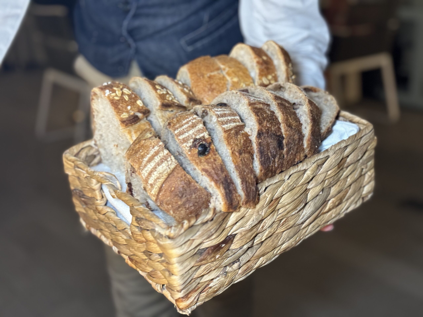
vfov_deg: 30.3
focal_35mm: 48
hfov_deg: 39.7
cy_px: 158
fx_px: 587
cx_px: 212
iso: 320
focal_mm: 6.76
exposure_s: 1/33
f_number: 1.78
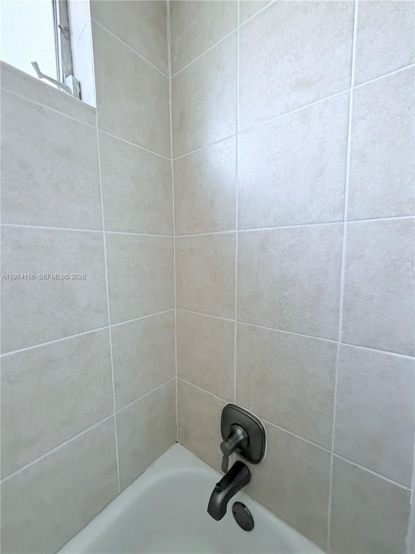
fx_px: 224
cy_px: 277
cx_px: 208
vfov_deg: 102.1
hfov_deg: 85.7
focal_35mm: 14
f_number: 2.2
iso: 320
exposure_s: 1/61
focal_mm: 2.22
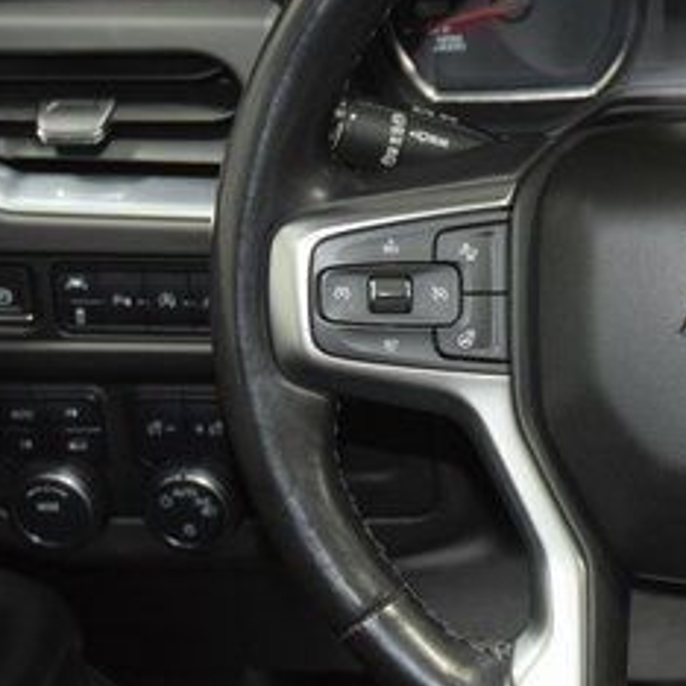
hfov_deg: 15.6
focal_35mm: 108
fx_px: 2425
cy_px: 306
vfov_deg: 16.1
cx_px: 774
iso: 2500
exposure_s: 1/40
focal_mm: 31
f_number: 4
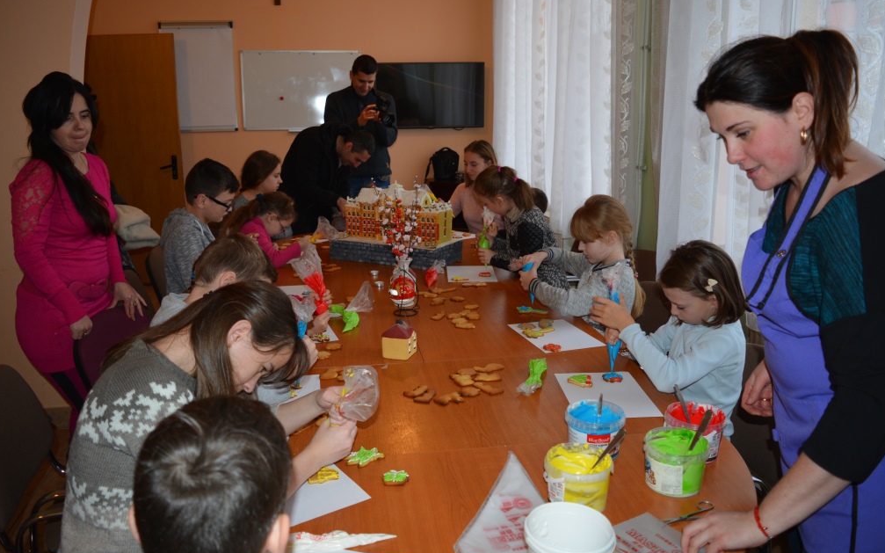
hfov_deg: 66.5
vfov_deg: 44.5
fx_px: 675
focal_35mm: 28
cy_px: 269
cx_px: 441
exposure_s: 1/60
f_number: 3.5
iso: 400
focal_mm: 18
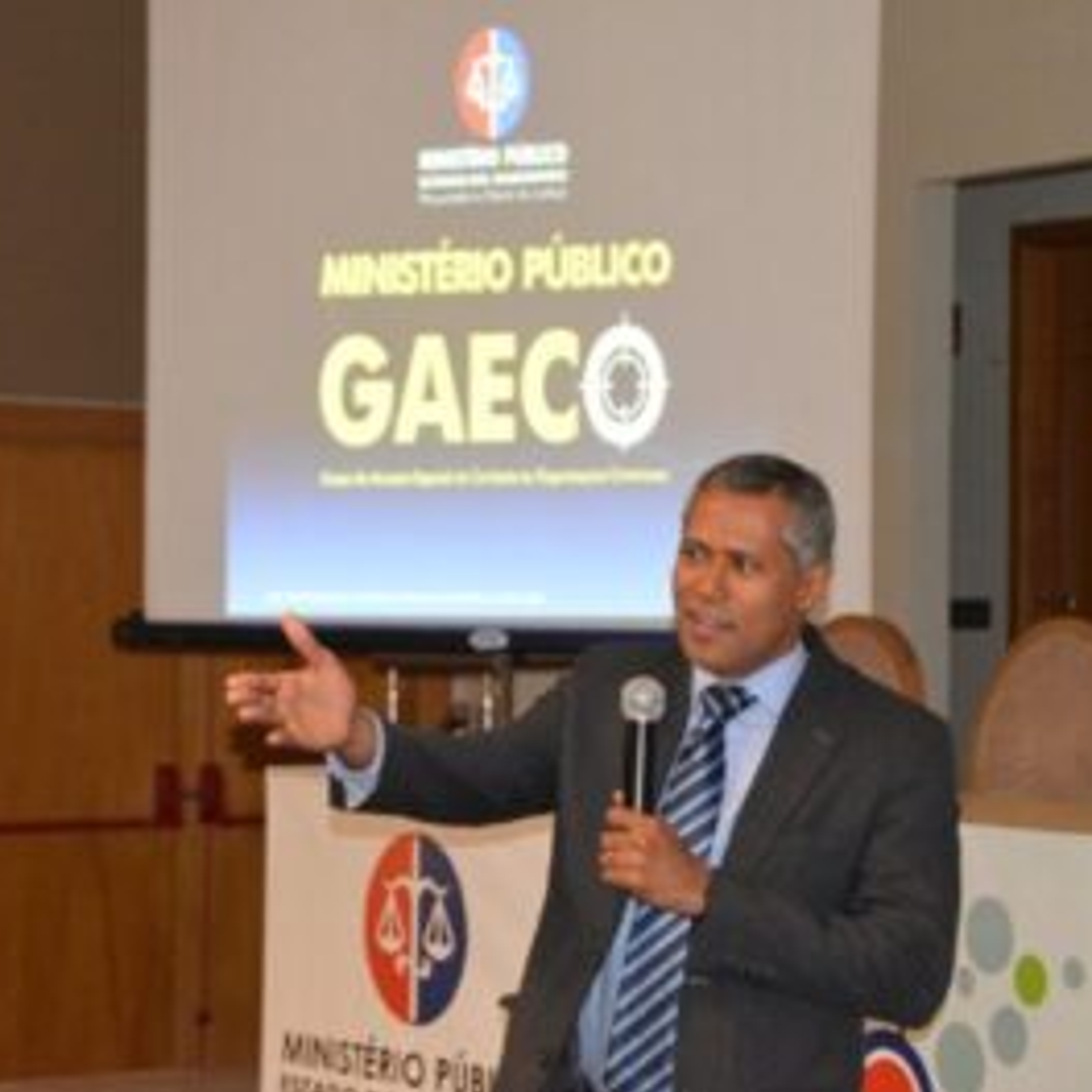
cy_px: 548
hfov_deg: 16.1
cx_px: 645
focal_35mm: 108
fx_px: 3855
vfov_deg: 16.1
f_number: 4.8
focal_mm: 56
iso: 2500
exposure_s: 1/60
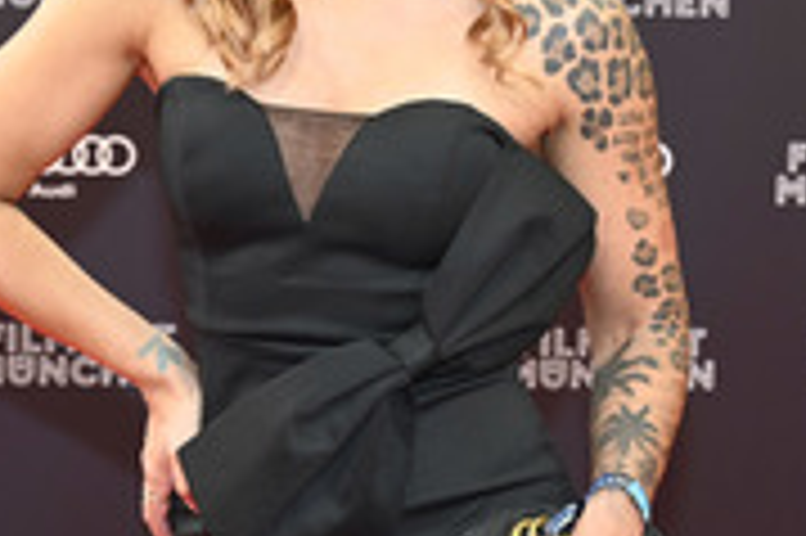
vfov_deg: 10.8
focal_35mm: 126
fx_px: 2818
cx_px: 376
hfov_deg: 16.3
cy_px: 176
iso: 800
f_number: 6.3
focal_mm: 50
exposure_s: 1/125
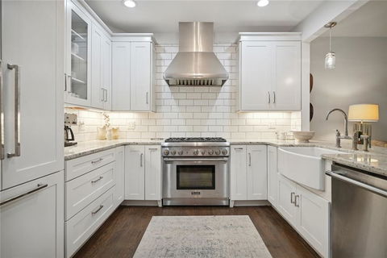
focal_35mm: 17
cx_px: 194
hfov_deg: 93.3
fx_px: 183
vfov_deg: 70.4
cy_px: 129
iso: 400
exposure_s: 1/160
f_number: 2.8
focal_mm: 17
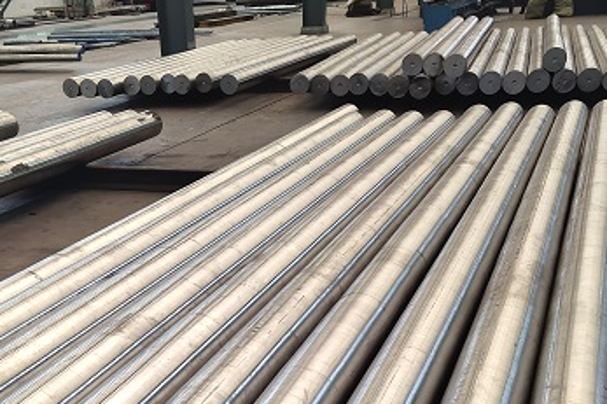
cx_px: 231
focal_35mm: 54
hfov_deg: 36.7
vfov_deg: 24.1
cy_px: 385
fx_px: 910
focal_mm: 4.35
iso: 105
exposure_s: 1/100
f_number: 1.8
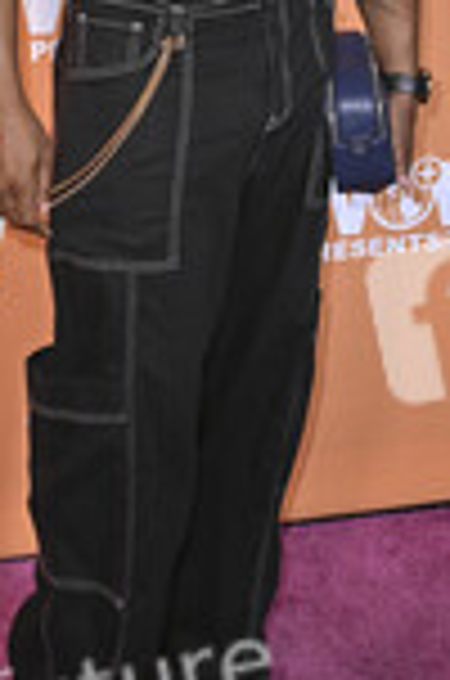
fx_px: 1752
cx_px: 189
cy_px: 72
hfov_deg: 14.6
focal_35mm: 93
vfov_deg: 21.5
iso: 1600
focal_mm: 35
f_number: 7.1
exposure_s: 1/200
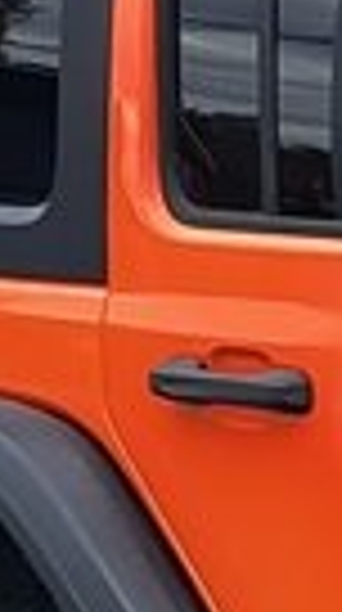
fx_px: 3192
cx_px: 1580
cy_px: 585
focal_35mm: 197
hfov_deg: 5.1
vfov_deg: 10.9
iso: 50
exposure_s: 1/308
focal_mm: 5.23
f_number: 1.8
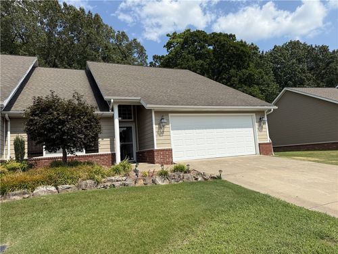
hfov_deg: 71.6
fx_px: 234
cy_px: 127
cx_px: 169
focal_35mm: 24
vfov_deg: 56.8
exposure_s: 1/5714
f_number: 1.78
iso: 80
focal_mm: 6.76
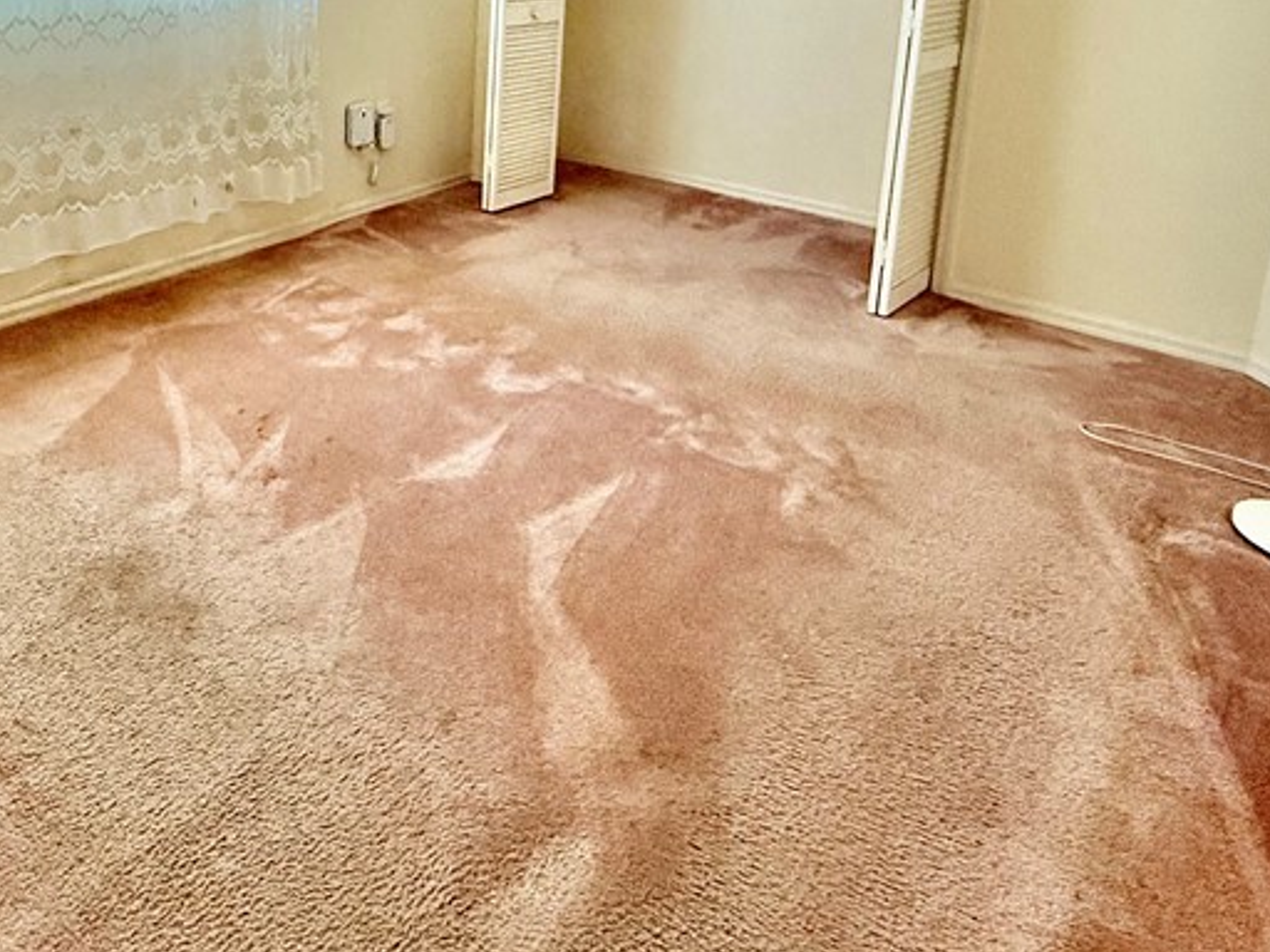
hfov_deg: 61.6
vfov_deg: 45.1
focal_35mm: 28
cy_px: 94
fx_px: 1027
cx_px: 407
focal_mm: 2.22
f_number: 2.2
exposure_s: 1/120
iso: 320
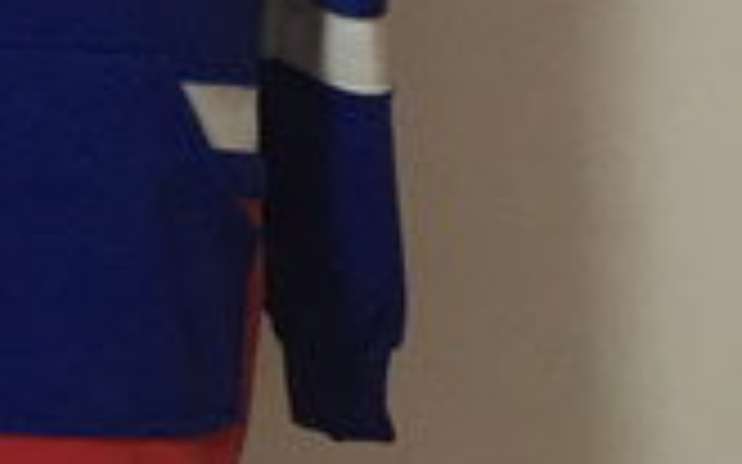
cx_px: -562
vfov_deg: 10.9
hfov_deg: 16.0
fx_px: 2264
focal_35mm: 112
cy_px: -374
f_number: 2.2
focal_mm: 4.15
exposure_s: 1/8
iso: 200
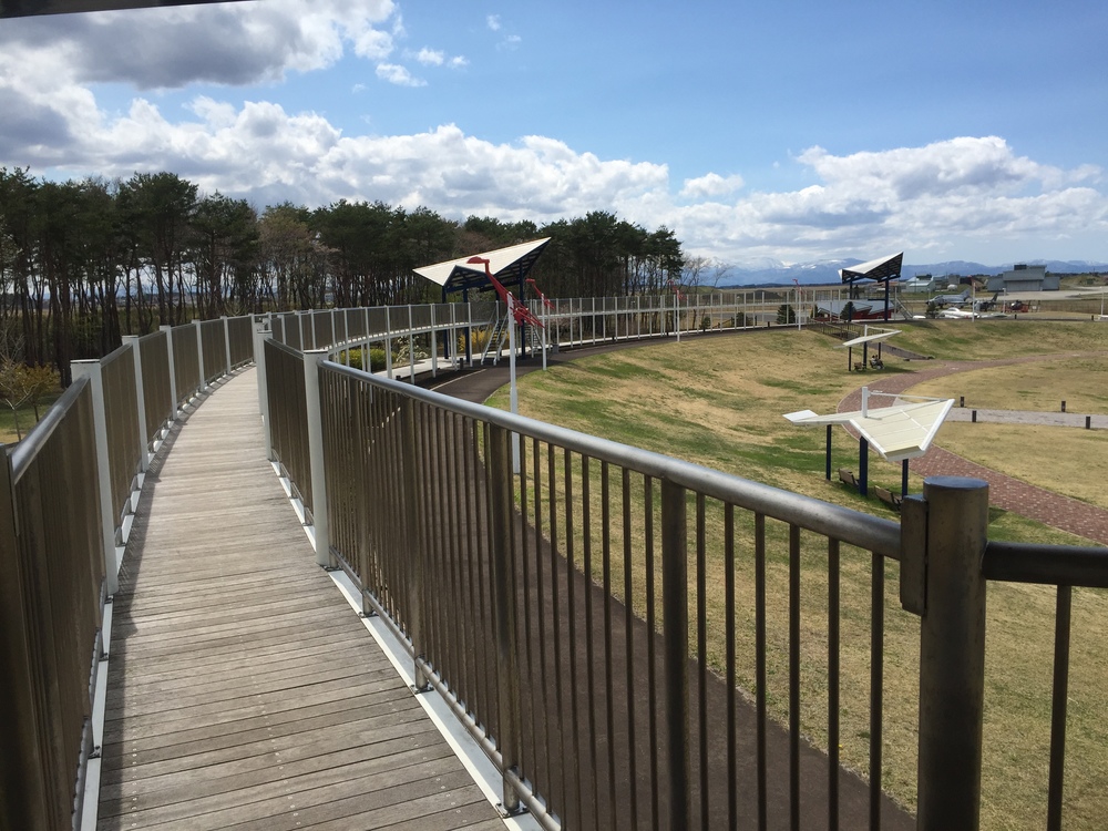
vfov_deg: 48.2
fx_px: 928
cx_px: 554
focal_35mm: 29
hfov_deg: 61.7
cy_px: 416
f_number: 2.2
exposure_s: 1/2825
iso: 32
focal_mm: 4.15
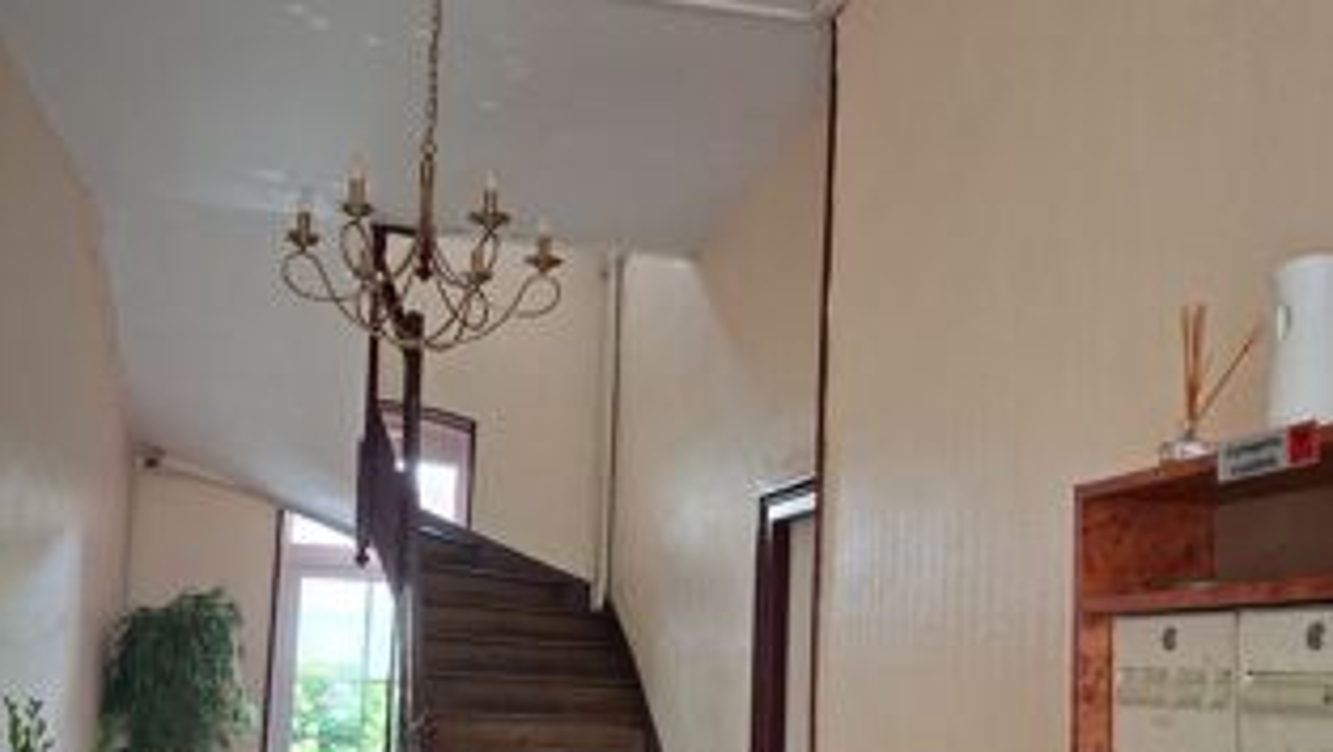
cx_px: 675
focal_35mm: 40
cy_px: 567
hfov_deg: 50.5
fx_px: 1415
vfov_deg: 29.3
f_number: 1.8
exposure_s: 1/60
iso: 320
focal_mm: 4
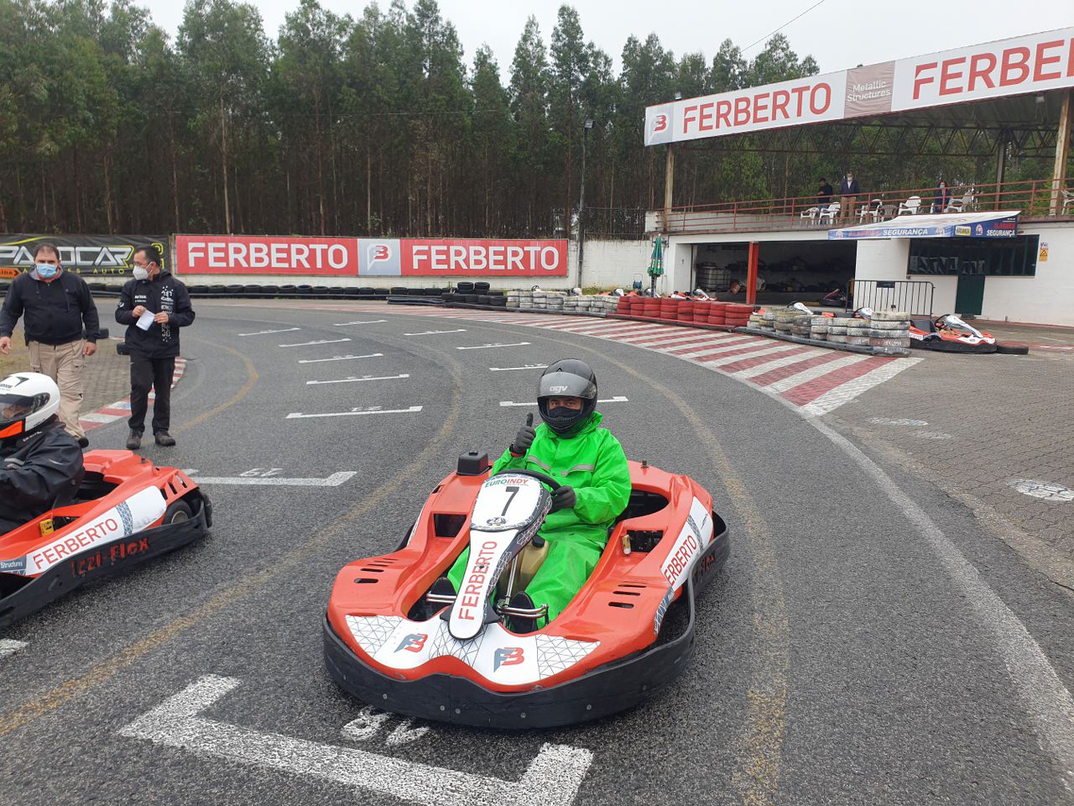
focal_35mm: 26
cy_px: 403
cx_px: 537
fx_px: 807
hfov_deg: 67.3
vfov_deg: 53.1
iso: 50
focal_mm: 4.3
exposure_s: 1/198
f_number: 2.4
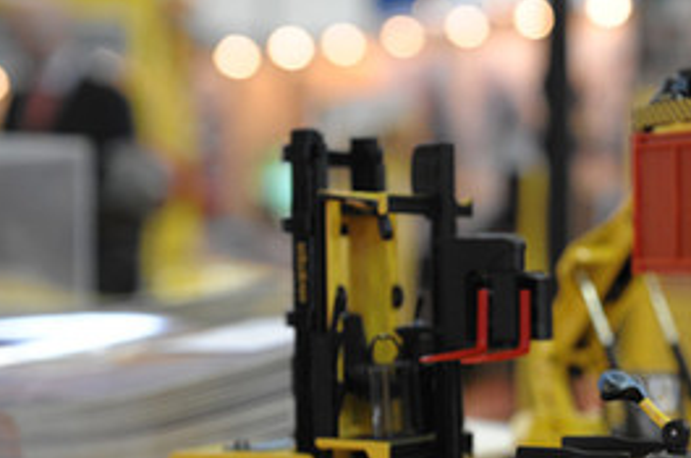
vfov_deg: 14.3
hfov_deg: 21.0
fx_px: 1820
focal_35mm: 95
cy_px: 326
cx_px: 641
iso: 1600
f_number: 3.5
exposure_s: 1/100
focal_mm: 48
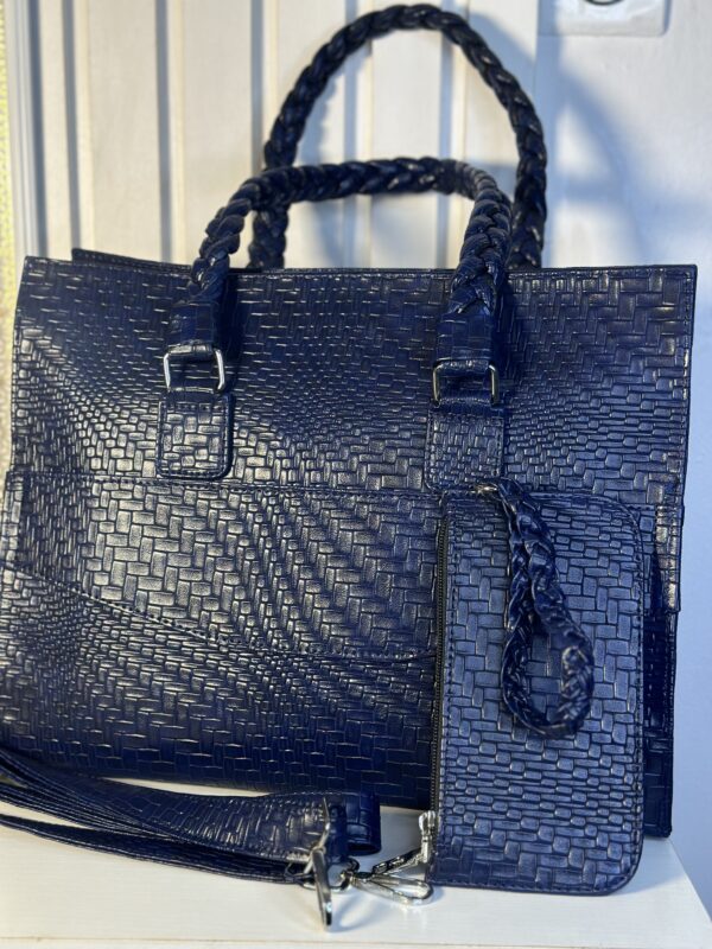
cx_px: 356
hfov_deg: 30.3
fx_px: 1316
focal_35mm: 48
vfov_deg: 39.7
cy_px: 474
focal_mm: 6.86
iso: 80
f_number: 1.78
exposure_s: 1/141
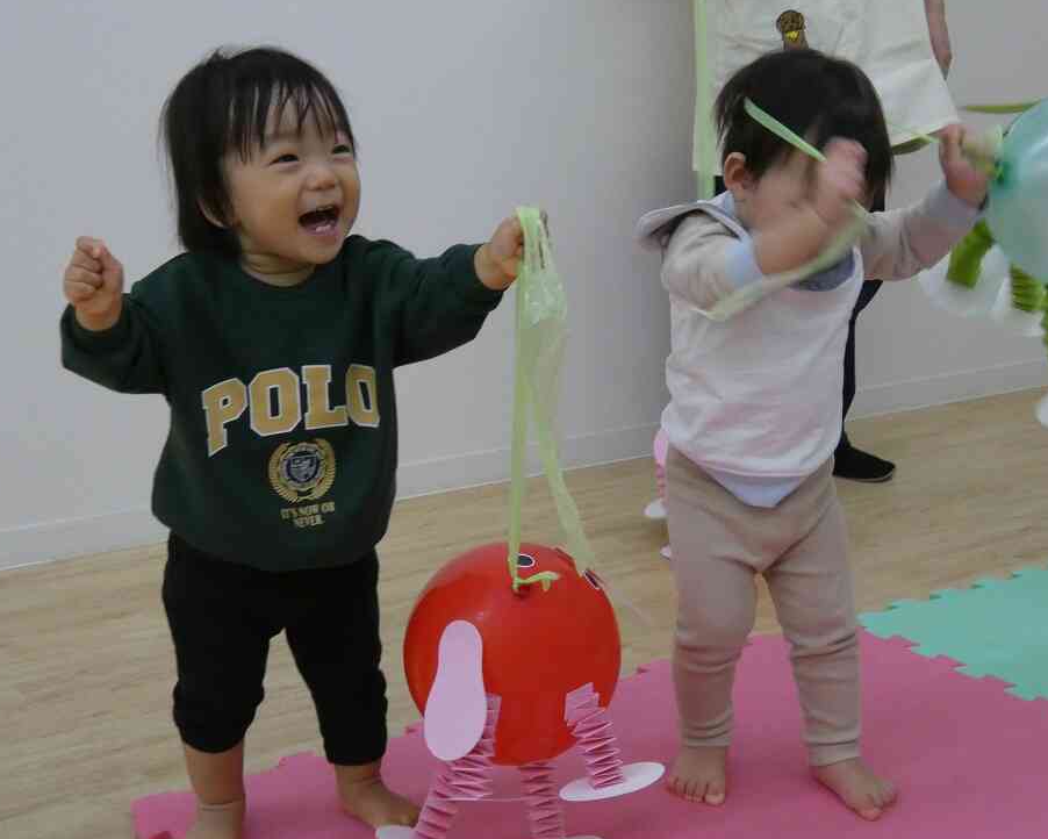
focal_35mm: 53
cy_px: 421
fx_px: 1644
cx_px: 551
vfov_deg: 28.6
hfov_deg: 35.3
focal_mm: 9
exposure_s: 1/80
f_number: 3.9
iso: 640
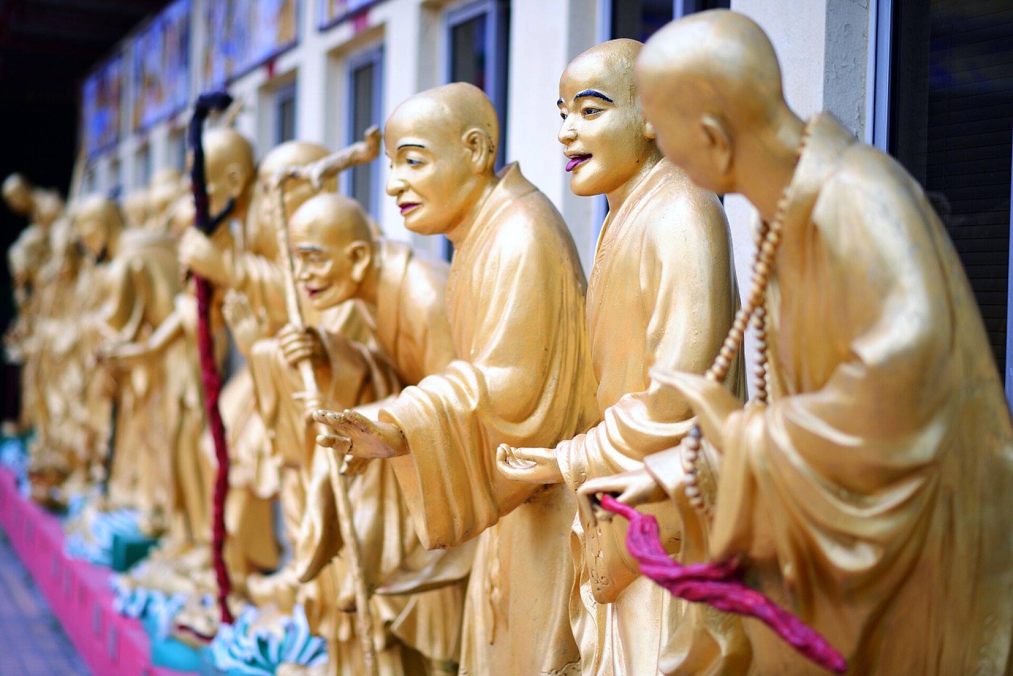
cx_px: 506
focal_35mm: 85
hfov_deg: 23.9
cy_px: 338
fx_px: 2392
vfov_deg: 16.1
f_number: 1.8
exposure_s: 1/1600
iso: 100
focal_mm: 85
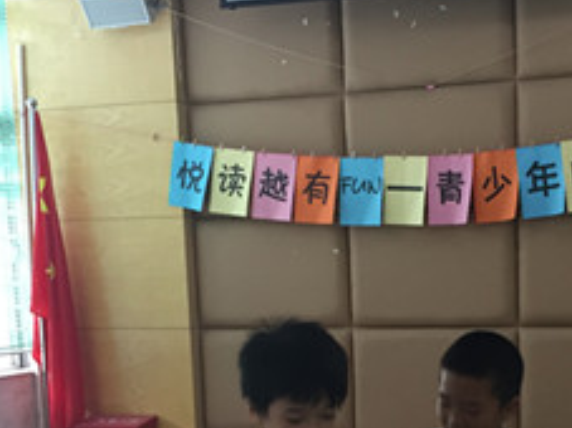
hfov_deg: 29.7
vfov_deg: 22.1
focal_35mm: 64
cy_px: 417
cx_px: 436
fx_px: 1057
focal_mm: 4.15
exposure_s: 1/33
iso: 100
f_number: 2.2
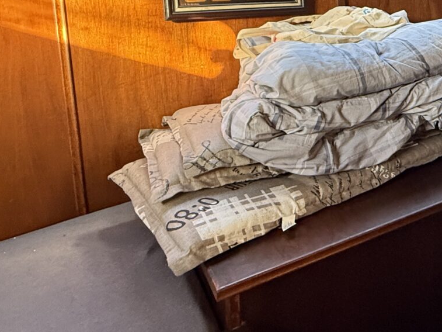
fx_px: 473
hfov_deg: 42.8
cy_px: 23
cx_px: 448
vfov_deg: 36.0
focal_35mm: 37
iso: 320
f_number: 2.2
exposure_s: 1/74
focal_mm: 2.22
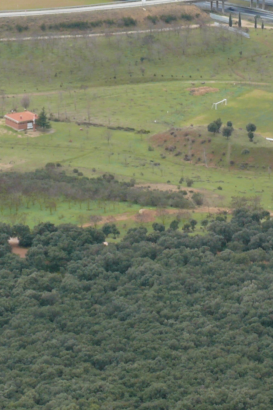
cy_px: 75
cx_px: 257
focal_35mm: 205
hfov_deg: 6.7
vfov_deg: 10.0
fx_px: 2332
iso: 100
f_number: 10
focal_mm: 17.1
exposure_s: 1/15
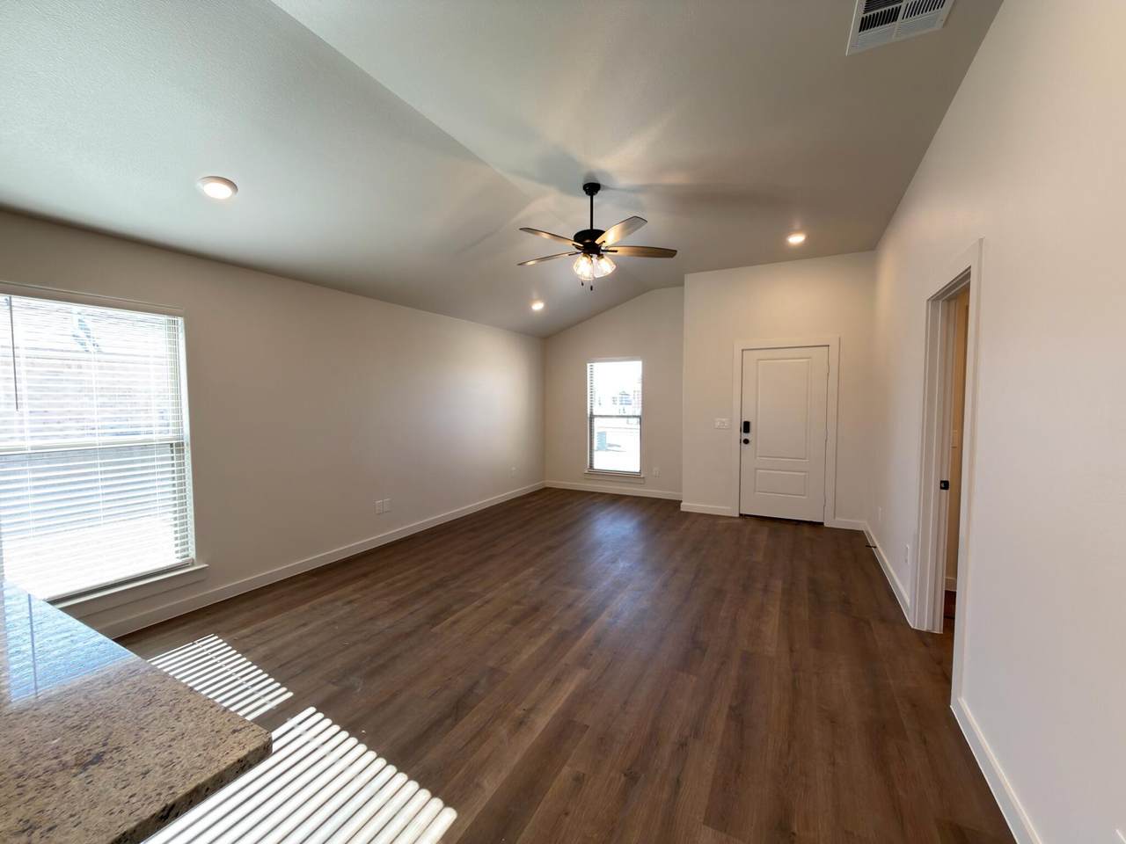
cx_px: 563
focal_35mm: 14
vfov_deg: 85.7
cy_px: 422
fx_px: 455
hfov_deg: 102.1
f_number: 2.2
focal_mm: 2.22
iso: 50
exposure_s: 1/60
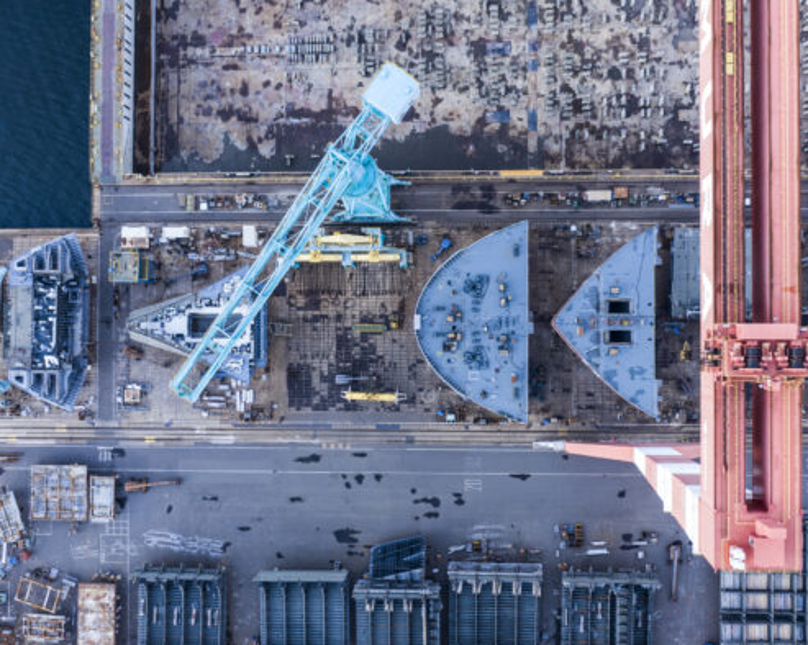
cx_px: 439
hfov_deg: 55.6
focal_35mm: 32
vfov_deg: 45.8
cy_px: 324
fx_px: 765
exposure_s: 1/160
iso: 100
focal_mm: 10.26
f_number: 3.5
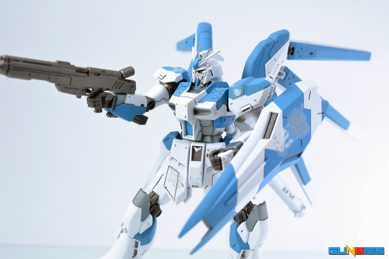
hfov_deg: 27.0
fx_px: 810
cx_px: 194
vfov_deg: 18.2
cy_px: 130
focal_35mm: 75
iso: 400
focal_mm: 50
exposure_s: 1/40
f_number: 5.6
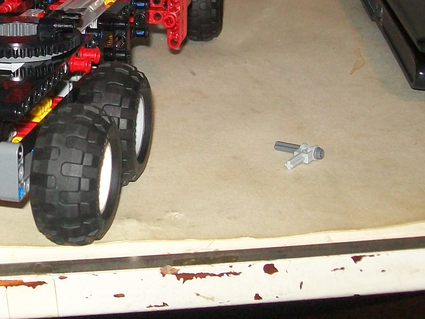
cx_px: 10
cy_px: 30
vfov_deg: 17.5
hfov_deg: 22.7
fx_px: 1019
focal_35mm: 83
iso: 160
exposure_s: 1/60
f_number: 2.7
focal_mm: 6
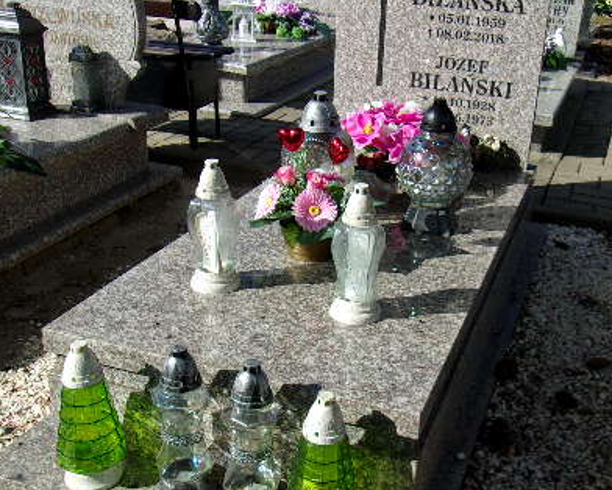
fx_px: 779
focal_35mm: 43
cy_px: 257
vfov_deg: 34.9
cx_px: 364
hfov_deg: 42.7
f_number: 10.4
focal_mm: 4.9
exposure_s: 1/105
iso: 80
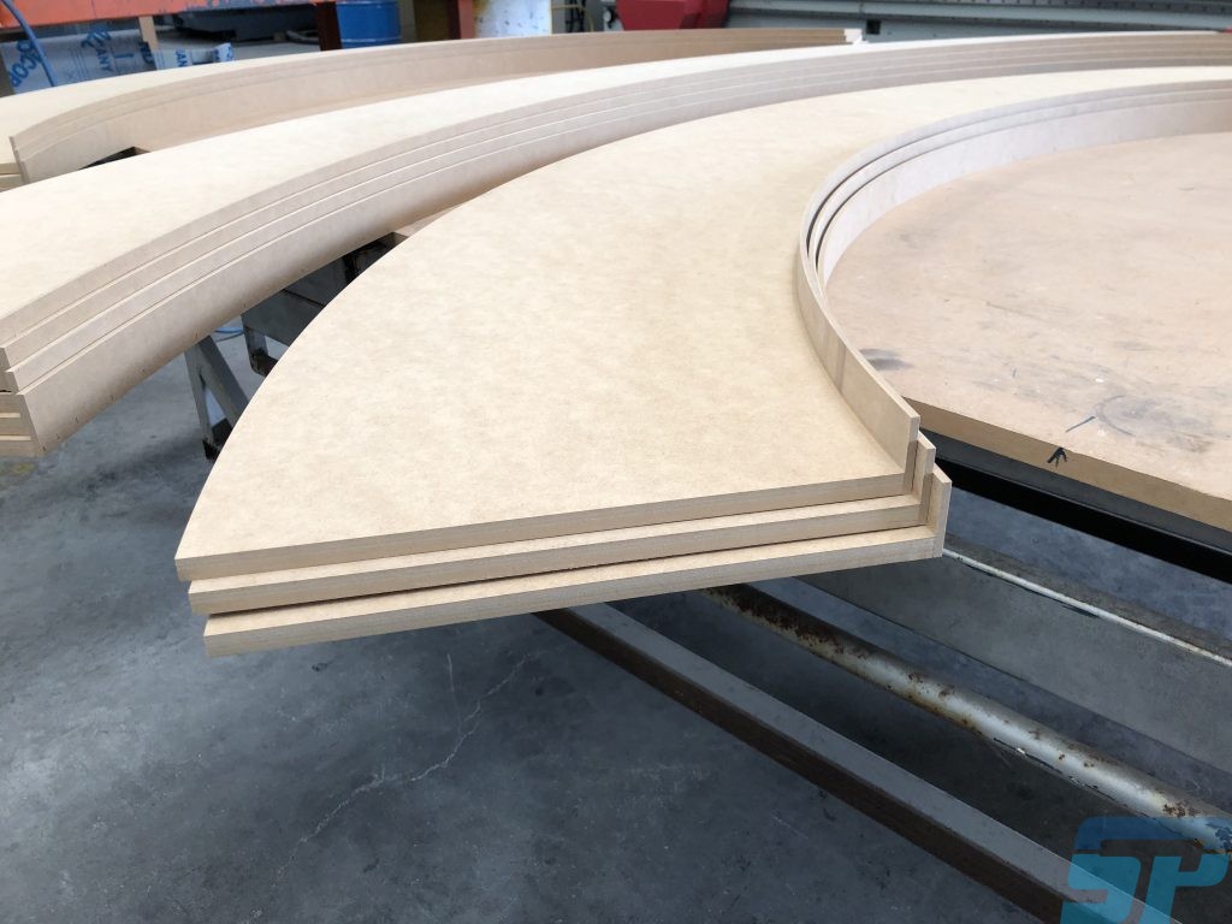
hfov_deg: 63.4
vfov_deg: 49.7
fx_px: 997
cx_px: 616
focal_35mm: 28
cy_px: 462
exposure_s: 1/120
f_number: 1.8
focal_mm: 3.99
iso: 64
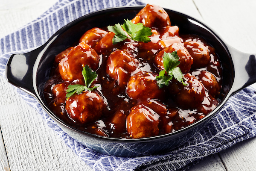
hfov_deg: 22.6
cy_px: 86
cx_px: 128
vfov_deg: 15.2
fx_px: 640
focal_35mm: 90
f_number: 11
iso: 250
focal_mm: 90
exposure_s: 1/125
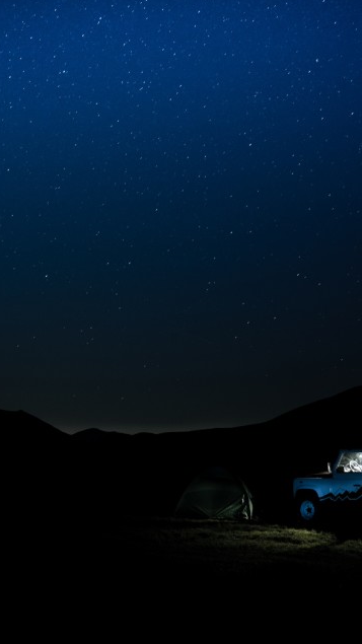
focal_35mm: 38
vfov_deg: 52.8
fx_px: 649
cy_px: 321
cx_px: 135
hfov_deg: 31.0
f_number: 4
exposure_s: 30
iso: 100
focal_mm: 24
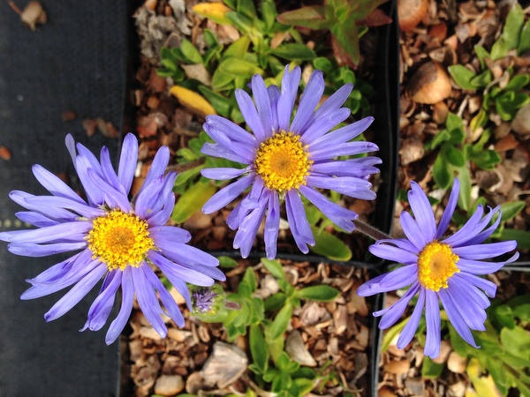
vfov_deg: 32.9
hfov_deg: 42.9
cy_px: 198
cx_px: 265
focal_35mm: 44
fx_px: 674
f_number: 2.4
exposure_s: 1/1043
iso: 50
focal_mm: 4.12
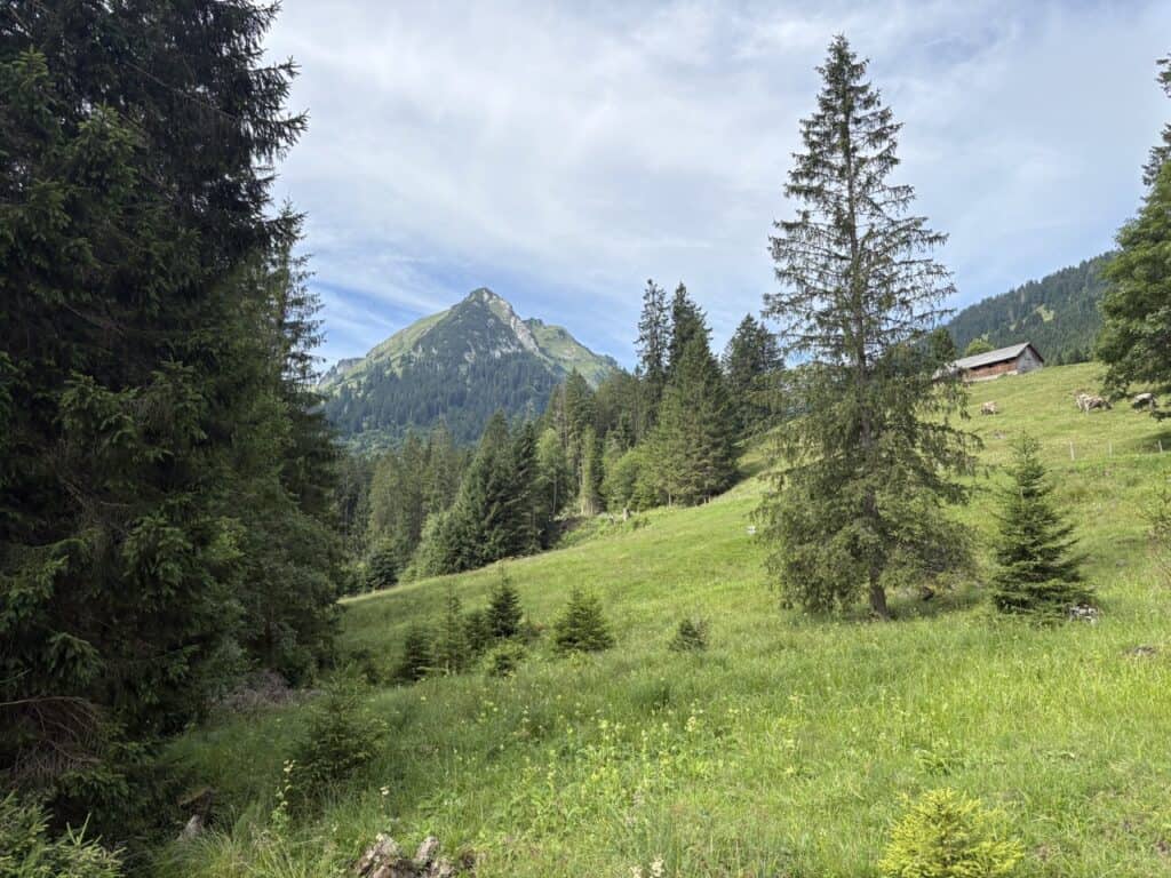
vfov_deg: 53.1
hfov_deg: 67.3
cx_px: 586
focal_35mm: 26
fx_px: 880
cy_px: 439
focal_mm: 5.96
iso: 50
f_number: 1.6
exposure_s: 1/2075
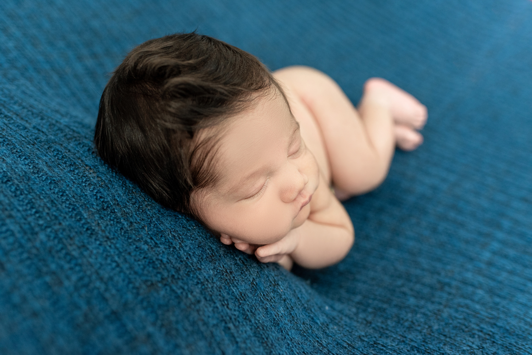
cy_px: 178
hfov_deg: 54.4
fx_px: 517
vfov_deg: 37.9
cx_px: 266
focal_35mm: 35
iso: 1250
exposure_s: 1/160
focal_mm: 35
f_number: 3.2
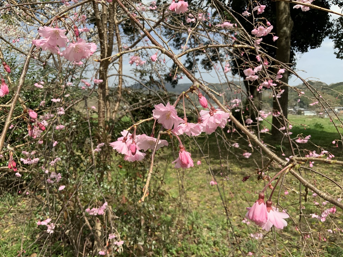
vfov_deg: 48.2
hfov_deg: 61.7
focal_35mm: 29
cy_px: 128
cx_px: 172
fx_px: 287
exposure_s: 1/1984
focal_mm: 3
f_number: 1.8
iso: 16
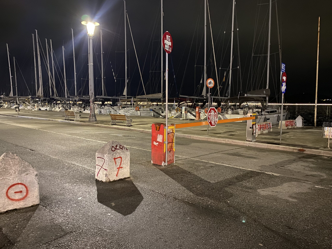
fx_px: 249
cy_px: 124
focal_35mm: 26
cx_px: 166
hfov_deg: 67.3
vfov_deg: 53.1
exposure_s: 1/8
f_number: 1.8
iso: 800
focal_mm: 4.25
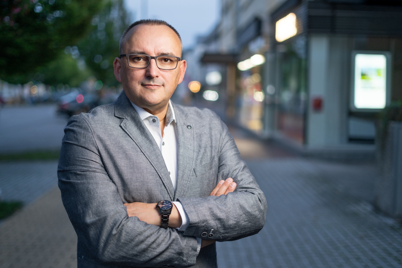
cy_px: 134
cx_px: 201
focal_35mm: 50
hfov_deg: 39.6
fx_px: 558
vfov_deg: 27.0
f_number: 1.8
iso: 160
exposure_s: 1/125
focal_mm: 50
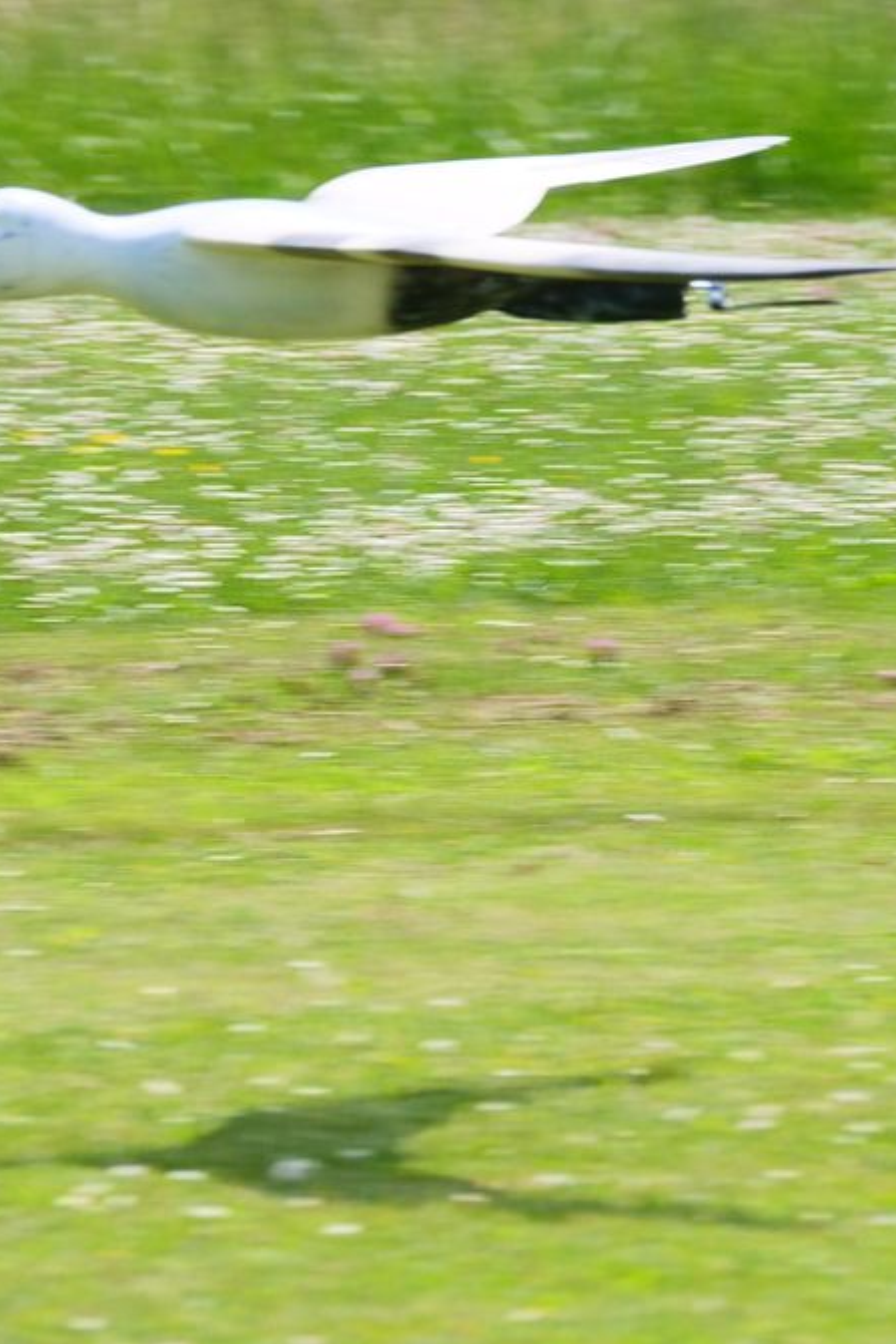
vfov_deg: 4.1
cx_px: 281
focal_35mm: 503
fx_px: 18768
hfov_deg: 2.7
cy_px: 675
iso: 200
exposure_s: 1/400
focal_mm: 180
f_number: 8
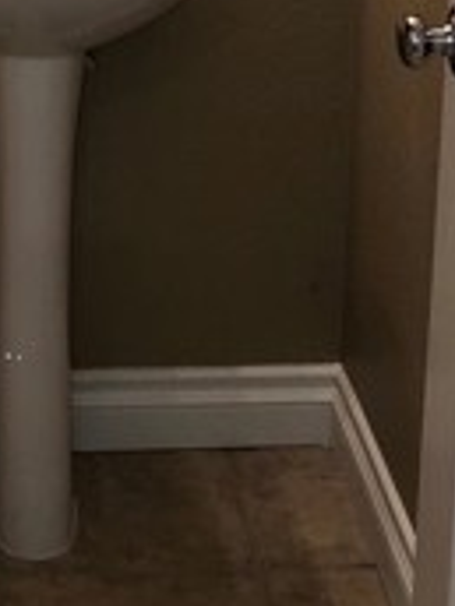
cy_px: -169
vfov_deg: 17.8
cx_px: -46
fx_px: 1823
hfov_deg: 13.9
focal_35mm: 104
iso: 40
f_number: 1.8
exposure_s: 1/20
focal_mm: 3.99
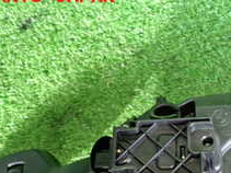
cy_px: 228
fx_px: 474
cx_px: 244
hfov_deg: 25.7
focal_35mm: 71
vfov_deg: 19.1
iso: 400
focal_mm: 4.5
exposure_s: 1/30
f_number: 2
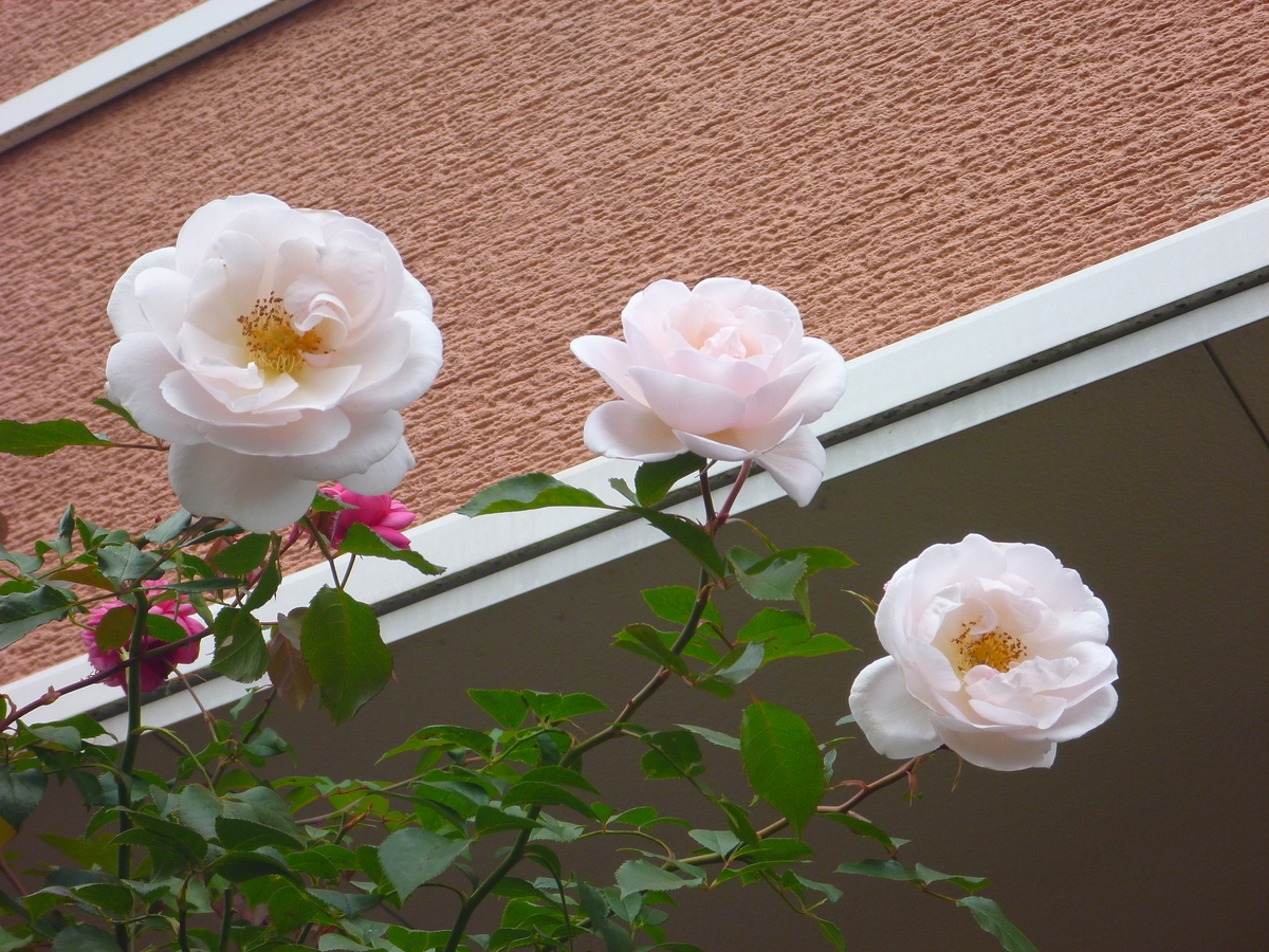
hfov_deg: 25.7
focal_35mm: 76
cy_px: 476
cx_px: 634
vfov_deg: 19.4
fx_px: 2786
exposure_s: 1/60
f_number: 5.5
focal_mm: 13.4
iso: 100
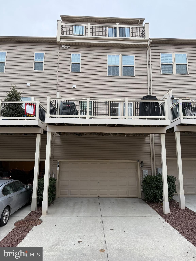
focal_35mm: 24
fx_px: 181
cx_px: 98
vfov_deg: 71.6
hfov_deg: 56.8
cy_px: 130
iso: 100
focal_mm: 6.76
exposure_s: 1/121
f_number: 1.78
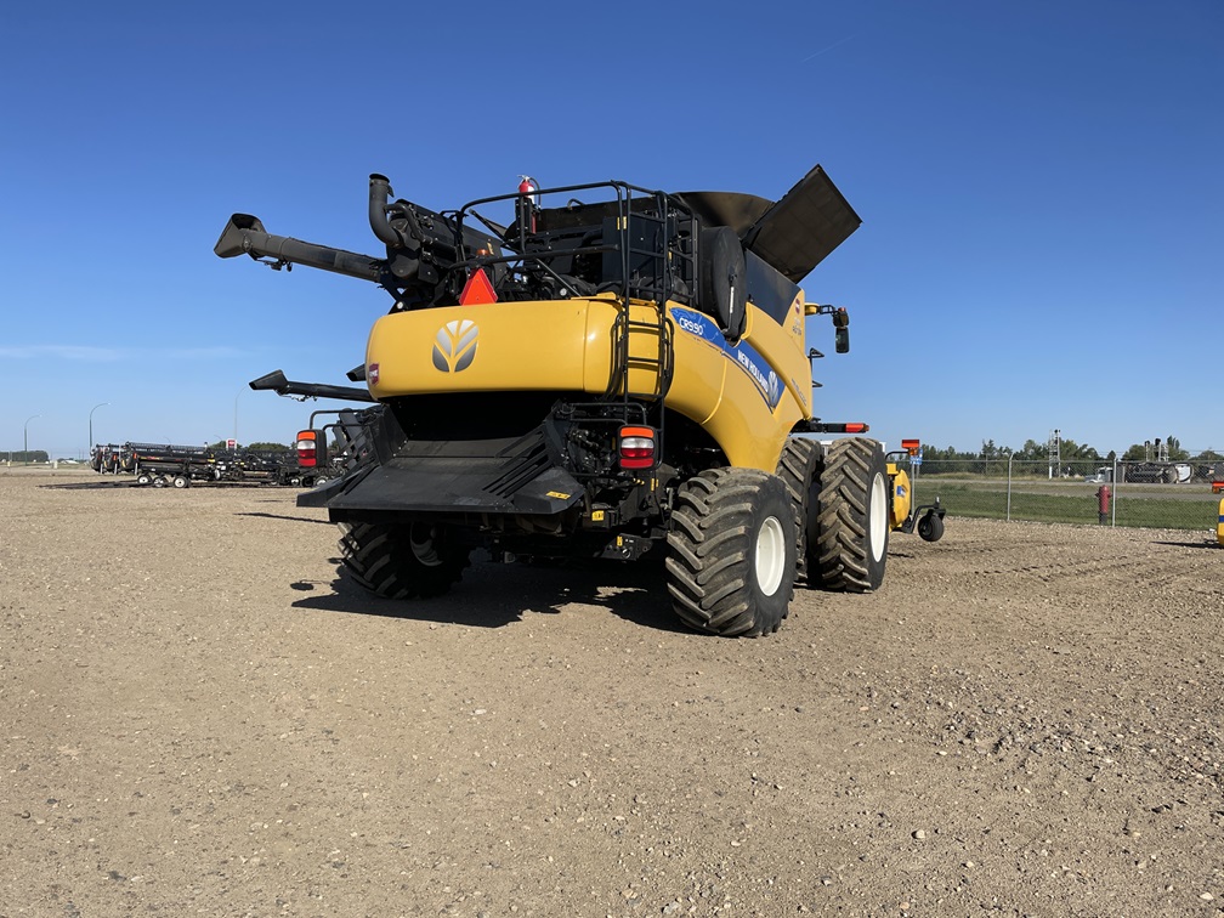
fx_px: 919
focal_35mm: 26
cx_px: 612
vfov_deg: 53.1
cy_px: 459
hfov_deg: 67.3
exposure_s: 1/4292
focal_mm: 4.2
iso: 32
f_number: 1.6
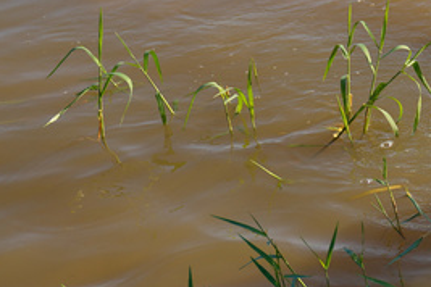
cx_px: 704
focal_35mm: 157
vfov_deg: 8.6
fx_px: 1879
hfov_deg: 12.3
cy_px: -114
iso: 100
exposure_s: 1/1000
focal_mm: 41
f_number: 2.8
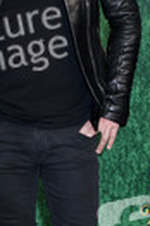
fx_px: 614
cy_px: 135
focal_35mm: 98
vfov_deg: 20.8
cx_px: 29
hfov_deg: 13.9
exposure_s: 1/160
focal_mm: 32
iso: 200
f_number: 6.3
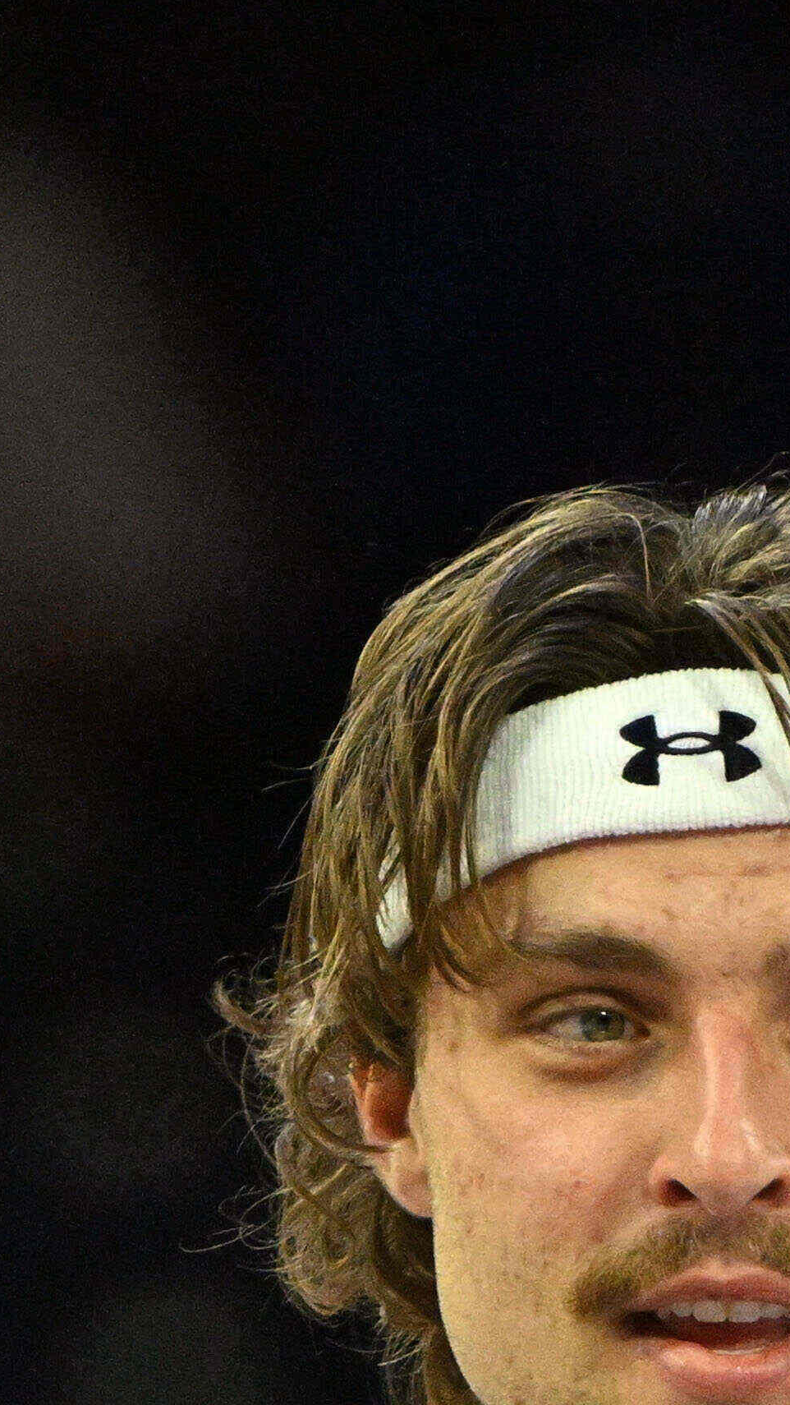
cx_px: 208
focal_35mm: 1821
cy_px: 2036
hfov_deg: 0.7
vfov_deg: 1.2
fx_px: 67808
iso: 6400
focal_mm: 360
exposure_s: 1/1600
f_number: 4
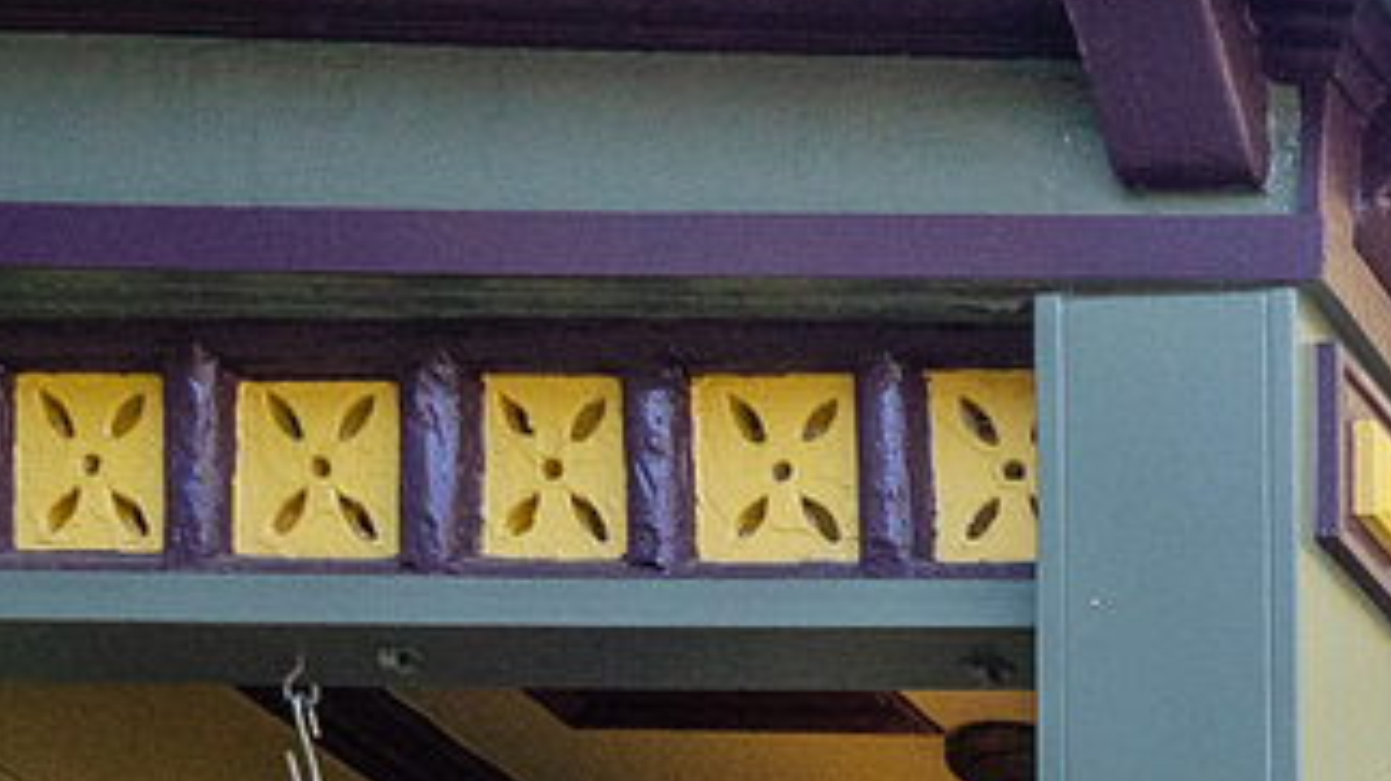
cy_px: 2693
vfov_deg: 8.5
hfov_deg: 14.9
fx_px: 3908
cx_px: 3074
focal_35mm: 106
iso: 160
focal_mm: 16
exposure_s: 1/80
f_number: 9
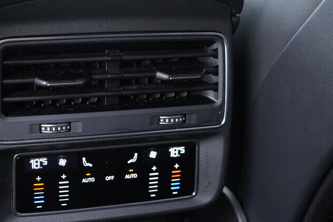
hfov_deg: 33.9
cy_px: 128
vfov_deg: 23.4
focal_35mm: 58
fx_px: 536
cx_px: 94
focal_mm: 24
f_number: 2.8
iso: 1600
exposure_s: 1/40
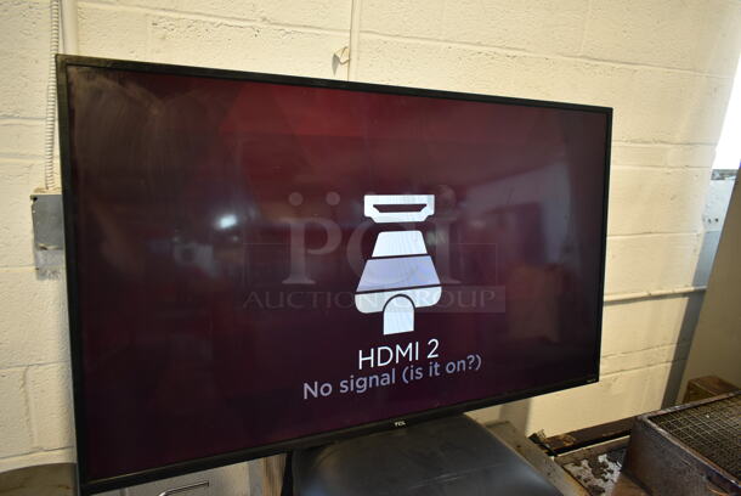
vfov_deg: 48.0
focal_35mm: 27
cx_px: 370
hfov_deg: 67.3
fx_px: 556
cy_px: 248
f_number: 3.5
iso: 450
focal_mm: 18
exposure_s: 1/30
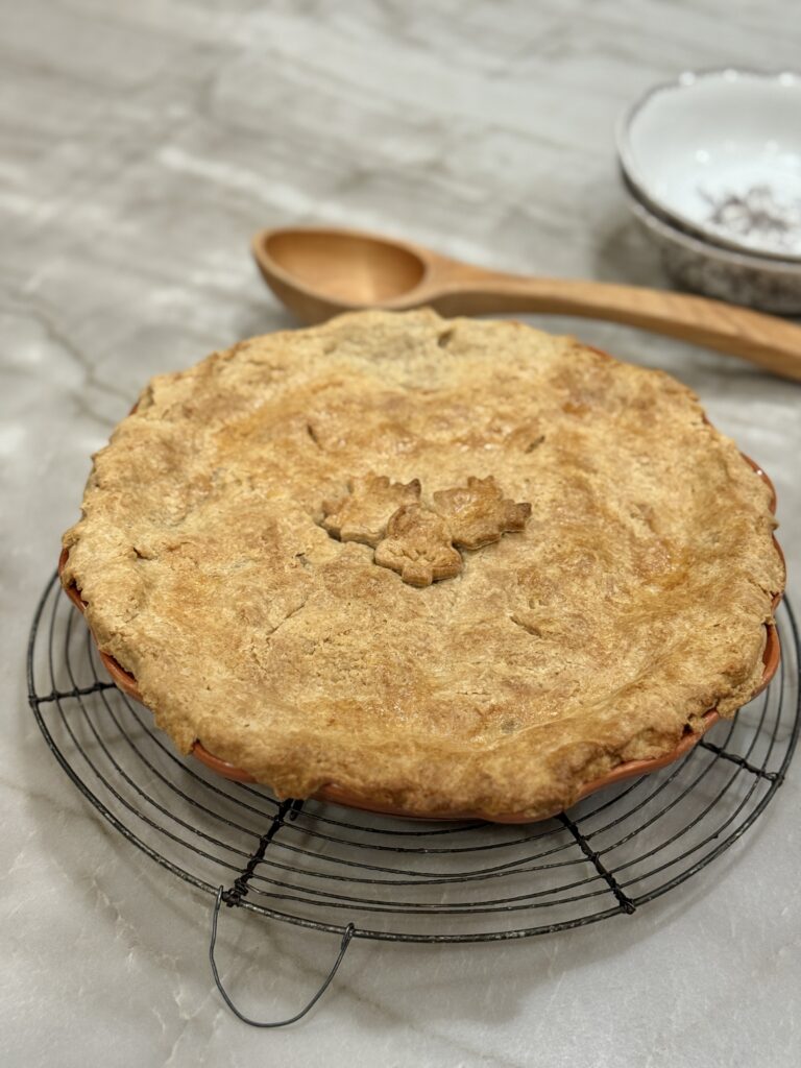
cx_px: 400
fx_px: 1481
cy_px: 534
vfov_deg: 39.7
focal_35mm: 48
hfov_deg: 30.3
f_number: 1.78
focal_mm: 6.76
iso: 250
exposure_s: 1/60
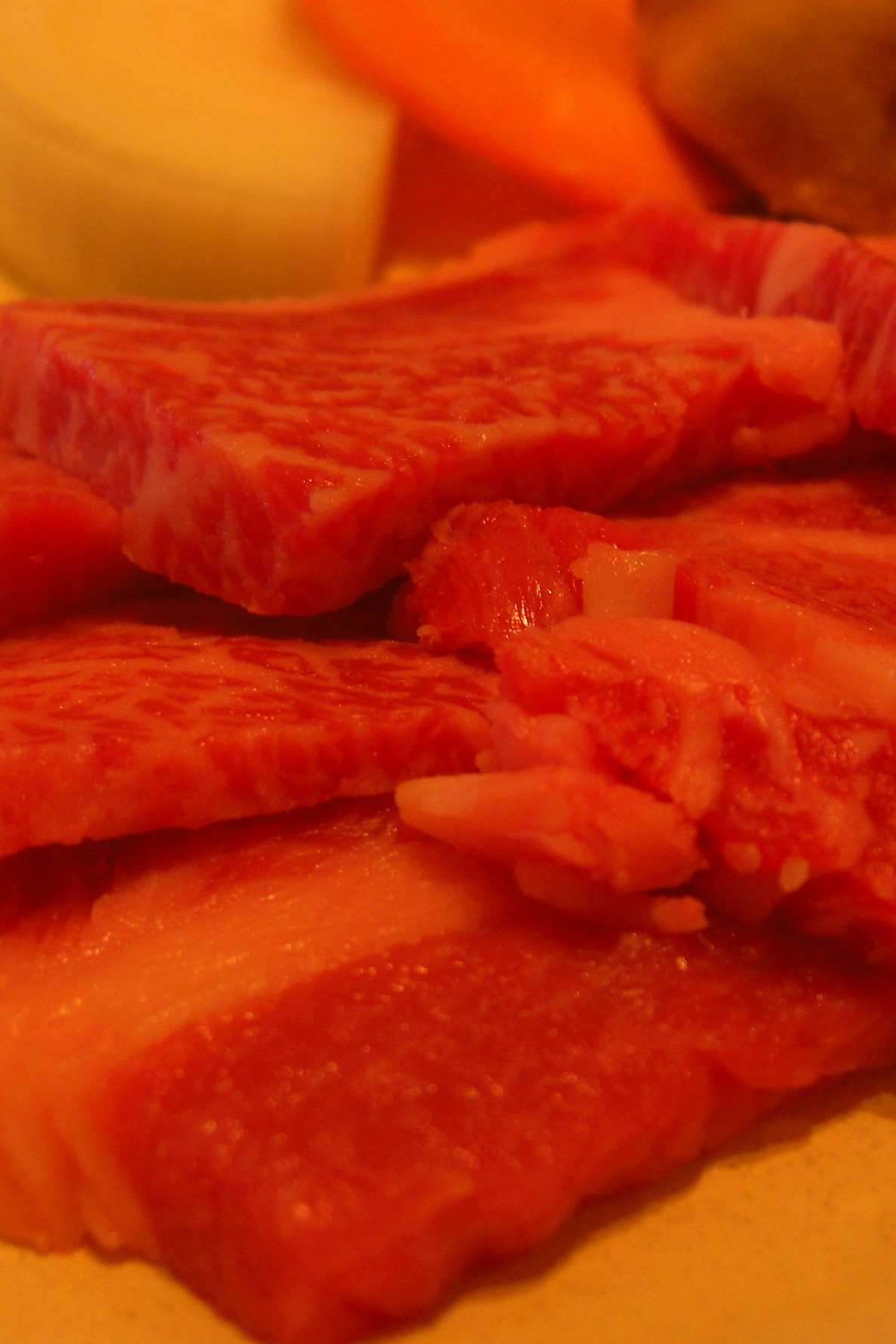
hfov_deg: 23.8
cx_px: 417
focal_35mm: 57
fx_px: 2128
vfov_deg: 35.1
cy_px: 672
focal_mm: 7.9
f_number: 2.8
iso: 200
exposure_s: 1/30
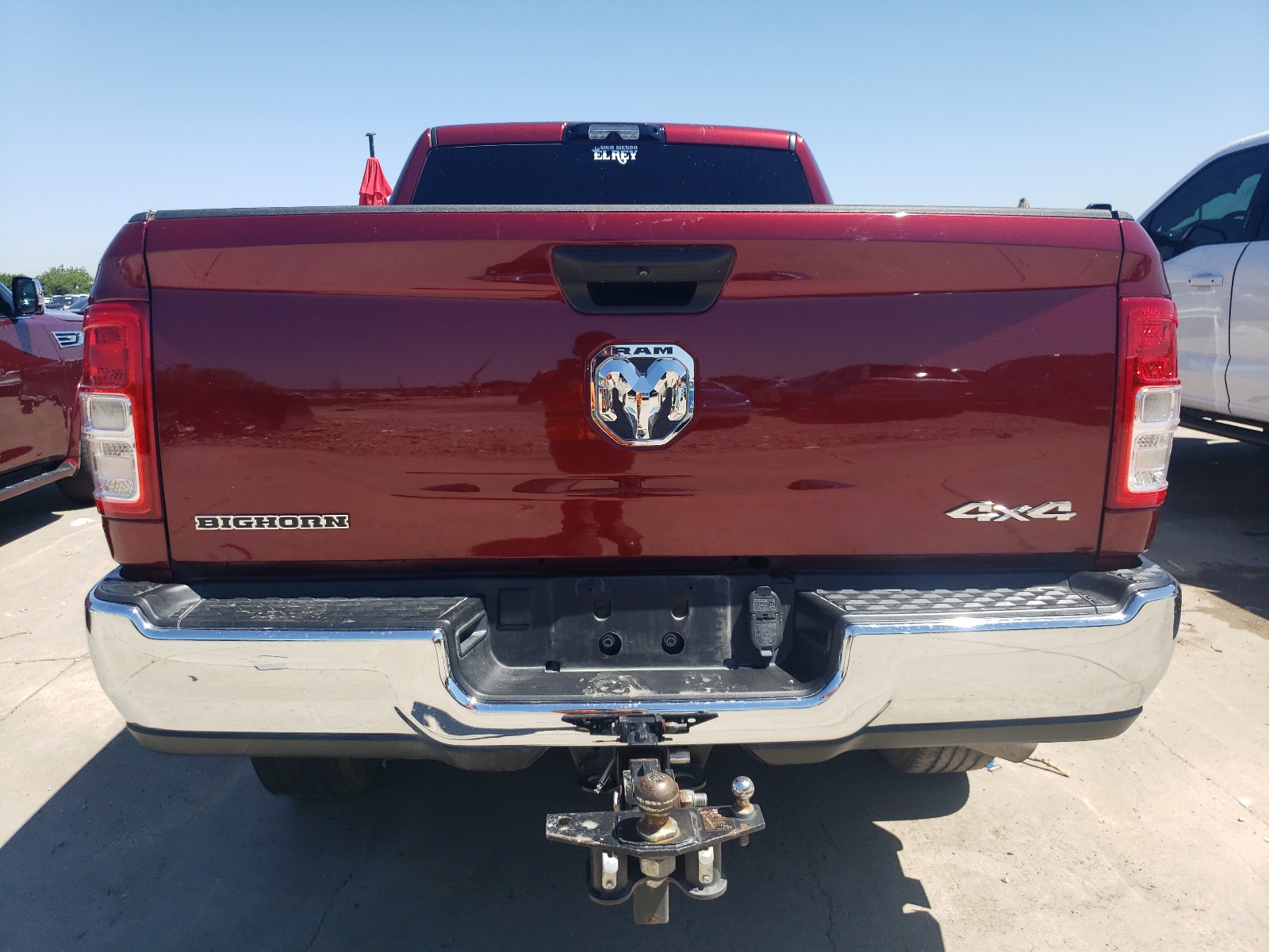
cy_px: 476
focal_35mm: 26
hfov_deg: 67.3
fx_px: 953
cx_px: 634
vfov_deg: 53.1
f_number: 1.5
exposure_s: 1/2000
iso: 50
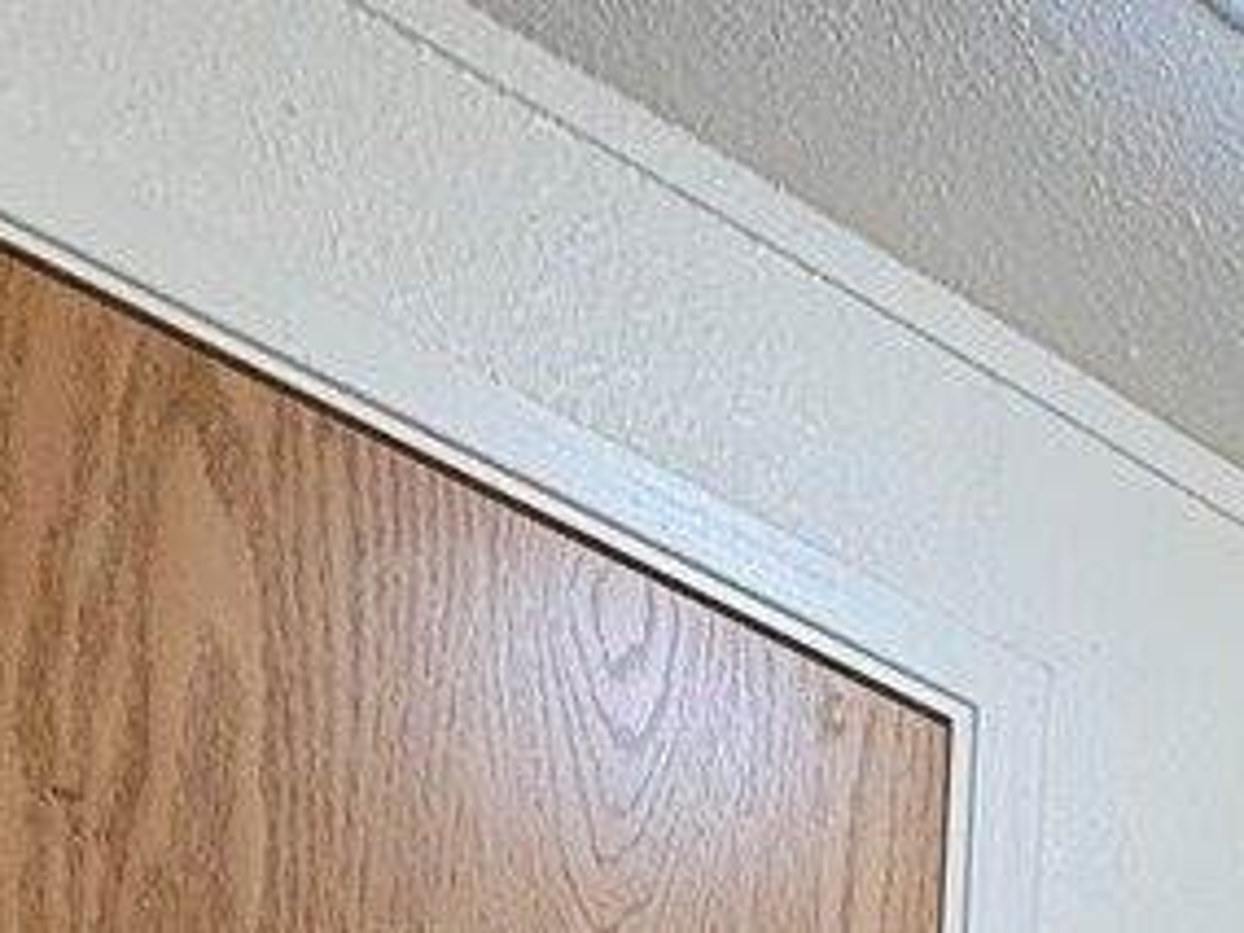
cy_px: 2418
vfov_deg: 12.8
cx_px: 2059
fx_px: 2839
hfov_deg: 19.9
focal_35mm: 79
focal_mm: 2.22
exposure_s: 1/60
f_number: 2.2
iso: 160
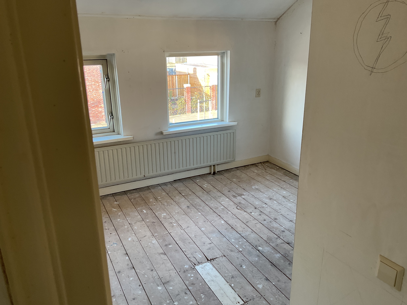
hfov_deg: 61.7
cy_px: 152
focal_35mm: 29
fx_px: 341
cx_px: 204
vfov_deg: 48.2
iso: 40
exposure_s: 1/50
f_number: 1.8
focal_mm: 3
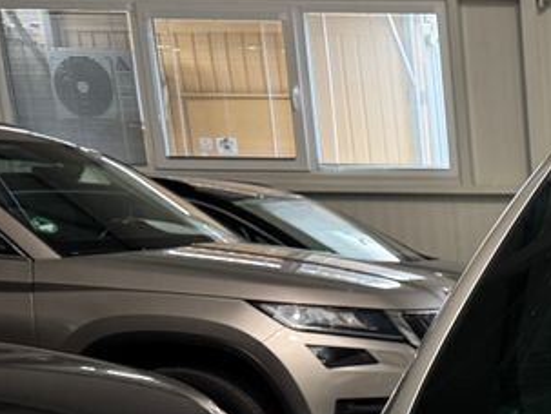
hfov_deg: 19.5
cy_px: 594
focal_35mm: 81
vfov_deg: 16.8
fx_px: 1291
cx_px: 922
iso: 200
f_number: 1.78
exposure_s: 1/97
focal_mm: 6.76
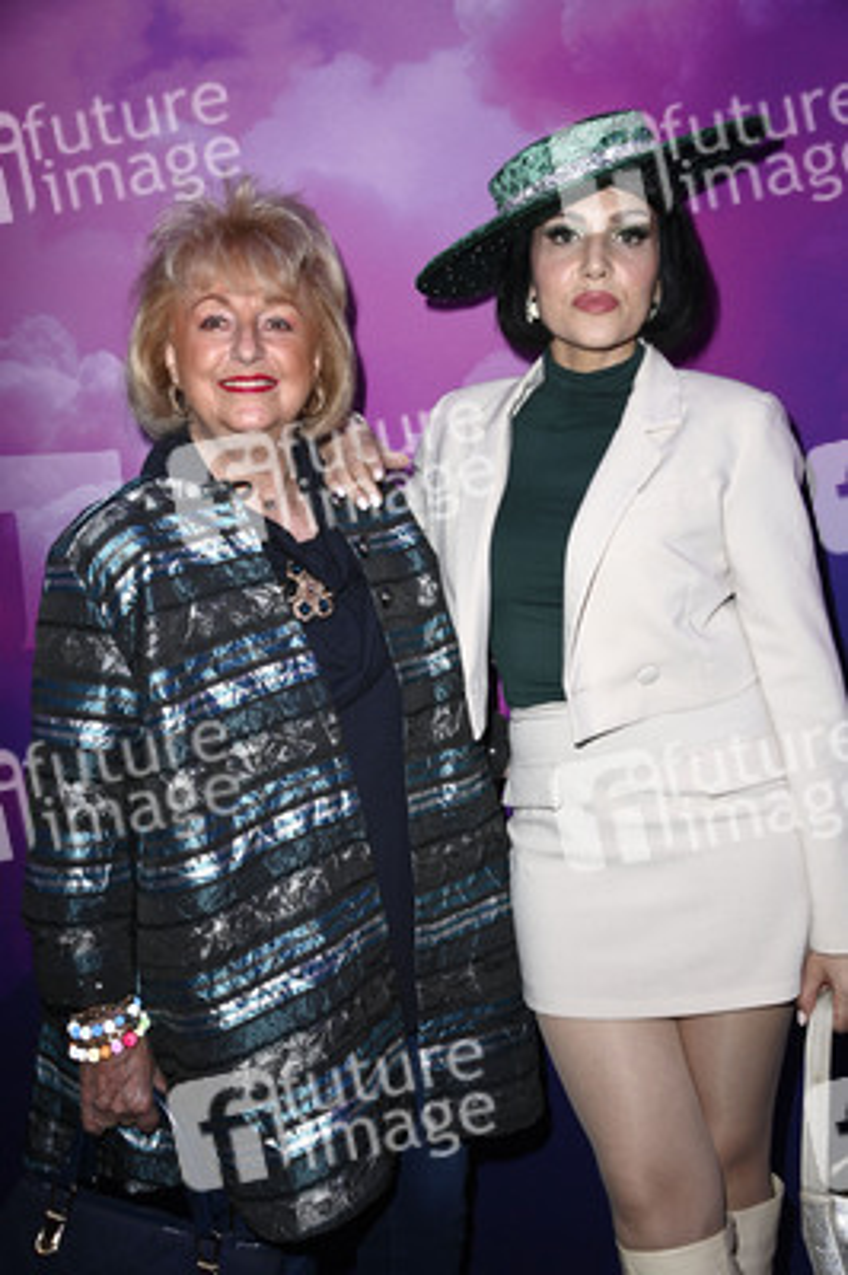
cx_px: 424
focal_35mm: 44
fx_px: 1557
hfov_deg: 30.5
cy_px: 638
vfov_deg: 44.5
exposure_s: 1/250
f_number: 5.6
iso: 500
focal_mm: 44
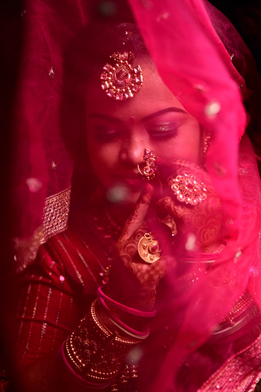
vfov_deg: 39.6
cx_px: 130
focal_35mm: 50
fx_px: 544
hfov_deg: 27.0
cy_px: 196
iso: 640
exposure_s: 1/160
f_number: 2.8
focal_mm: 50
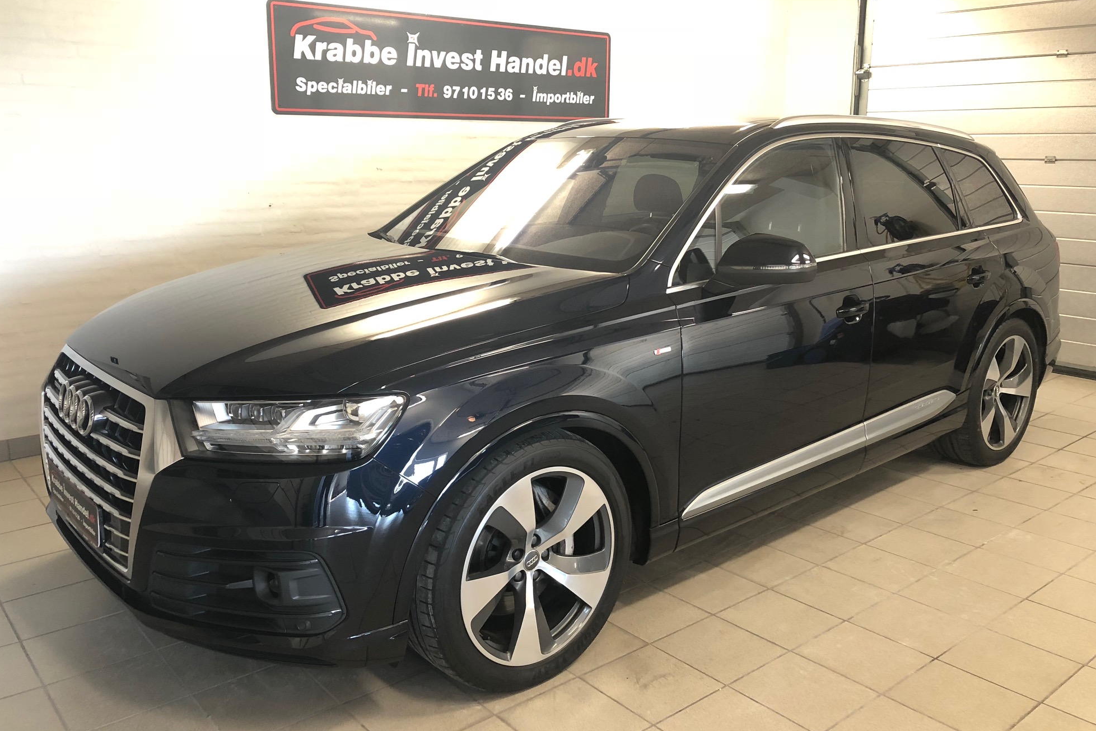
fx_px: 913
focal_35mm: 30
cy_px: 335
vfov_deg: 43.6
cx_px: 542
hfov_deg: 61.9
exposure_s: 1/17
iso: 64
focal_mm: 3.99
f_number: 1.8
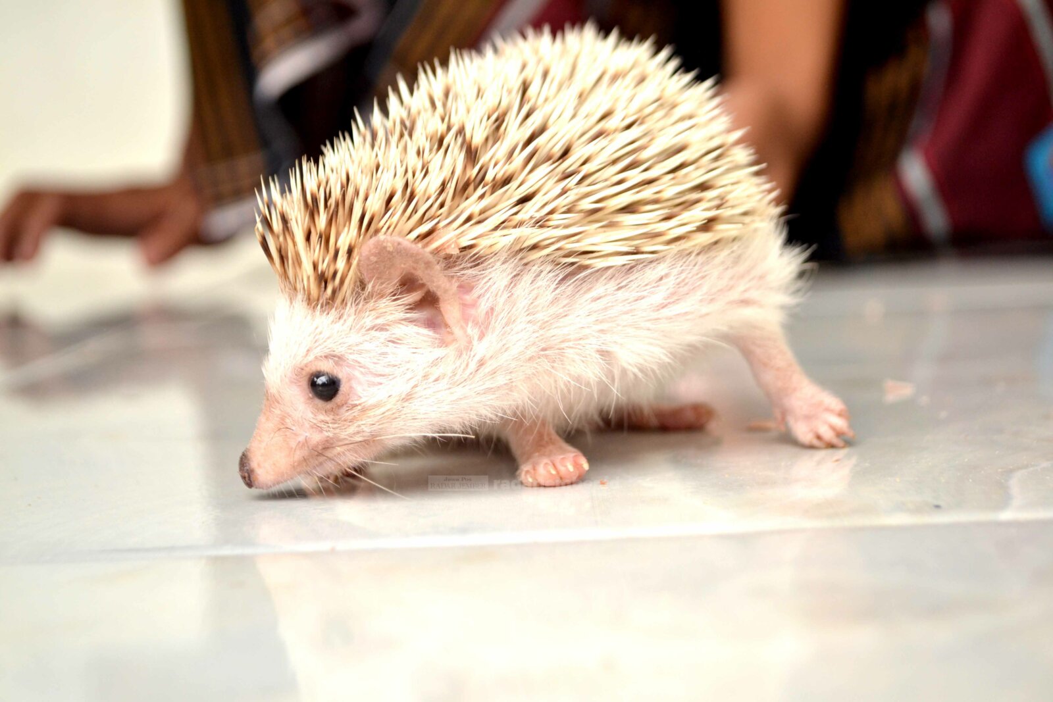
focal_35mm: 60
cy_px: 351
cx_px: 526
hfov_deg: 33.4
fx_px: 1755
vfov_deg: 22.6
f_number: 5.6
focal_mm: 40
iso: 400
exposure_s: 1/320
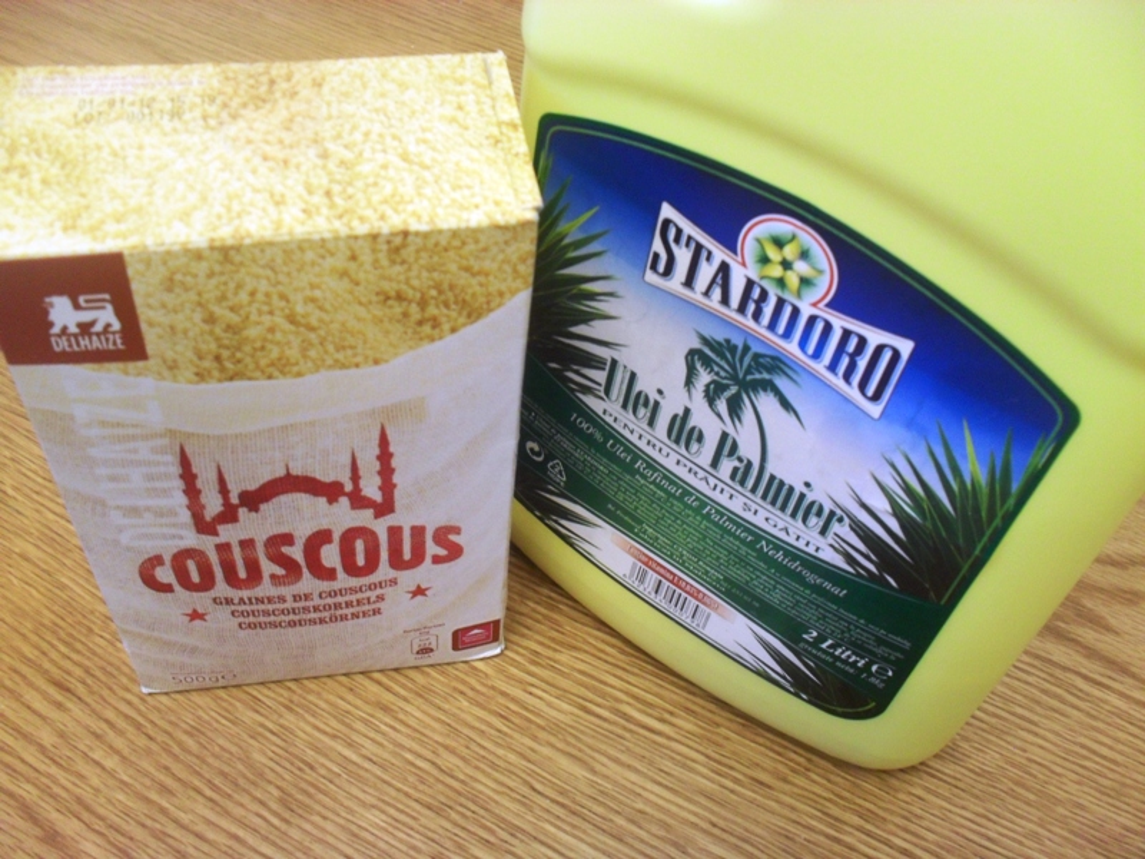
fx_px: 1158
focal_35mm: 35
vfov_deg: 40.7
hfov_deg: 52.6
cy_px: 430
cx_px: 572
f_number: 3.2
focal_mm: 6.3
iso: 200
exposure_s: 1/8
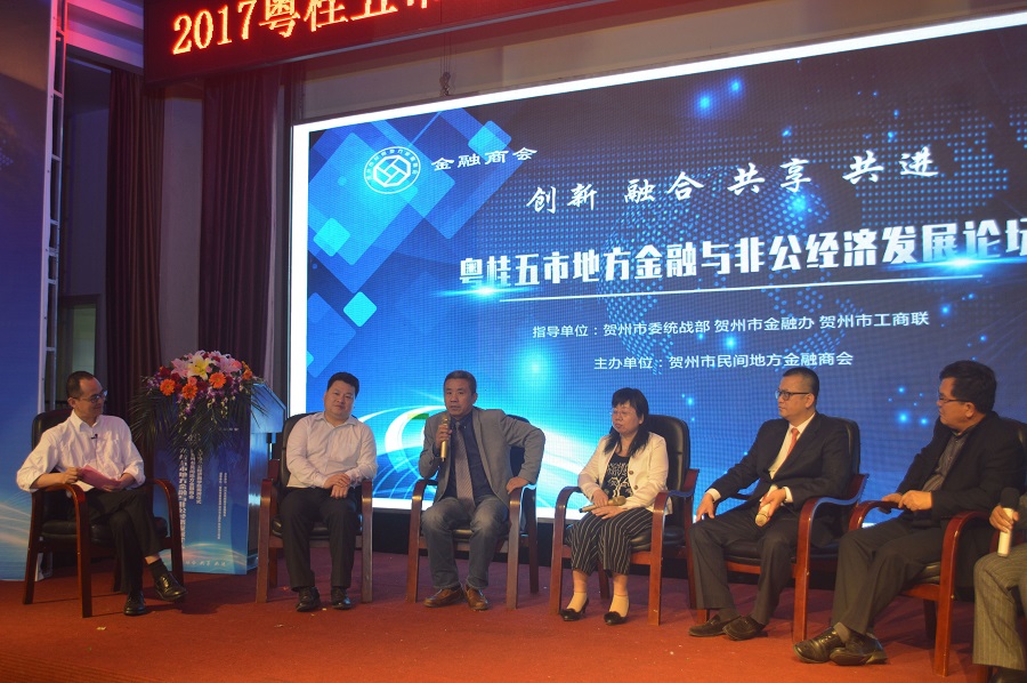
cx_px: 514
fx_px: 1111
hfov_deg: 49.6
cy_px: 342
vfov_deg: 34.1
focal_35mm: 39
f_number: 4.2
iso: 400
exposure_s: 1/25
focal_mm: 26
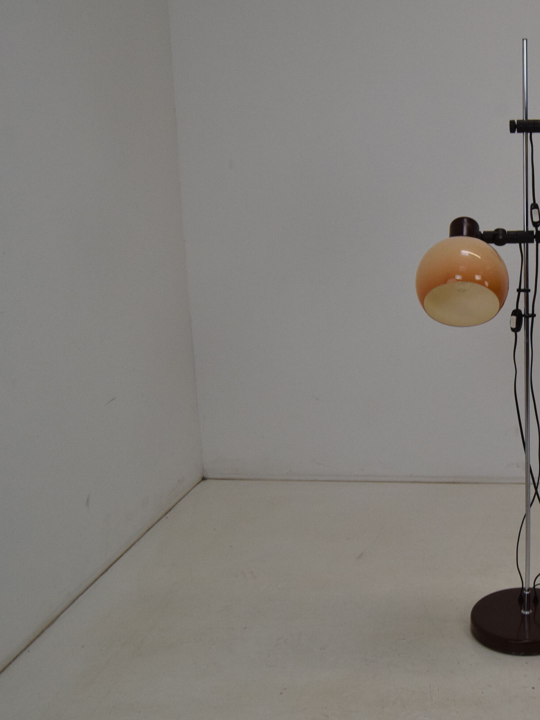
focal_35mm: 48
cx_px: 522
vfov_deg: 39.7
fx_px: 998
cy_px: 358
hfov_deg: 28.6
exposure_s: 1/320
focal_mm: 22
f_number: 9
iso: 1600
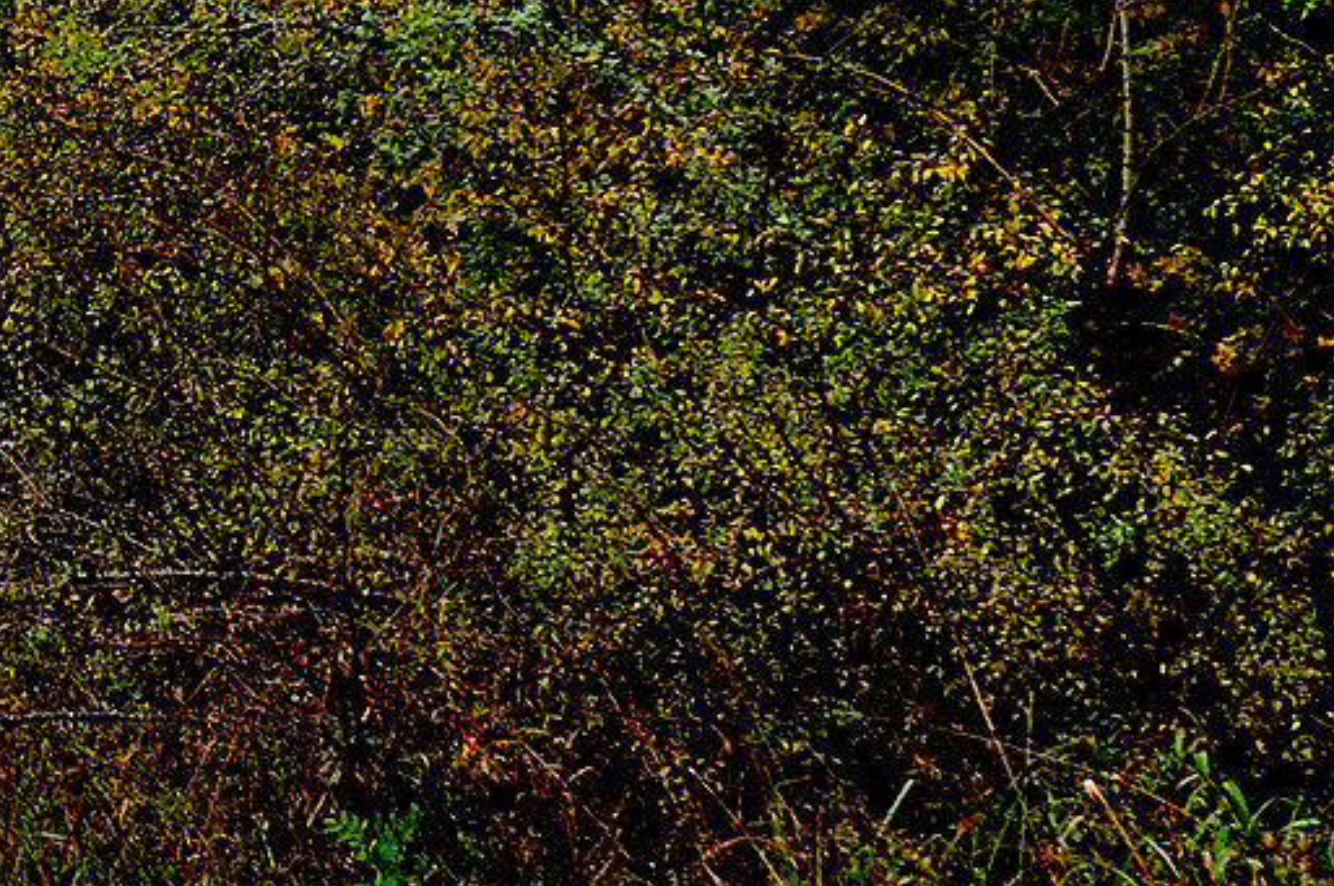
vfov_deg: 6.6
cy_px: -29
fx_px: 7626
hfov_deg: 9.7
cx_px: -588
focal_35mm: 206
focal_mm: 44
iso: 800
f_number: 5
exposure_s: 1/100
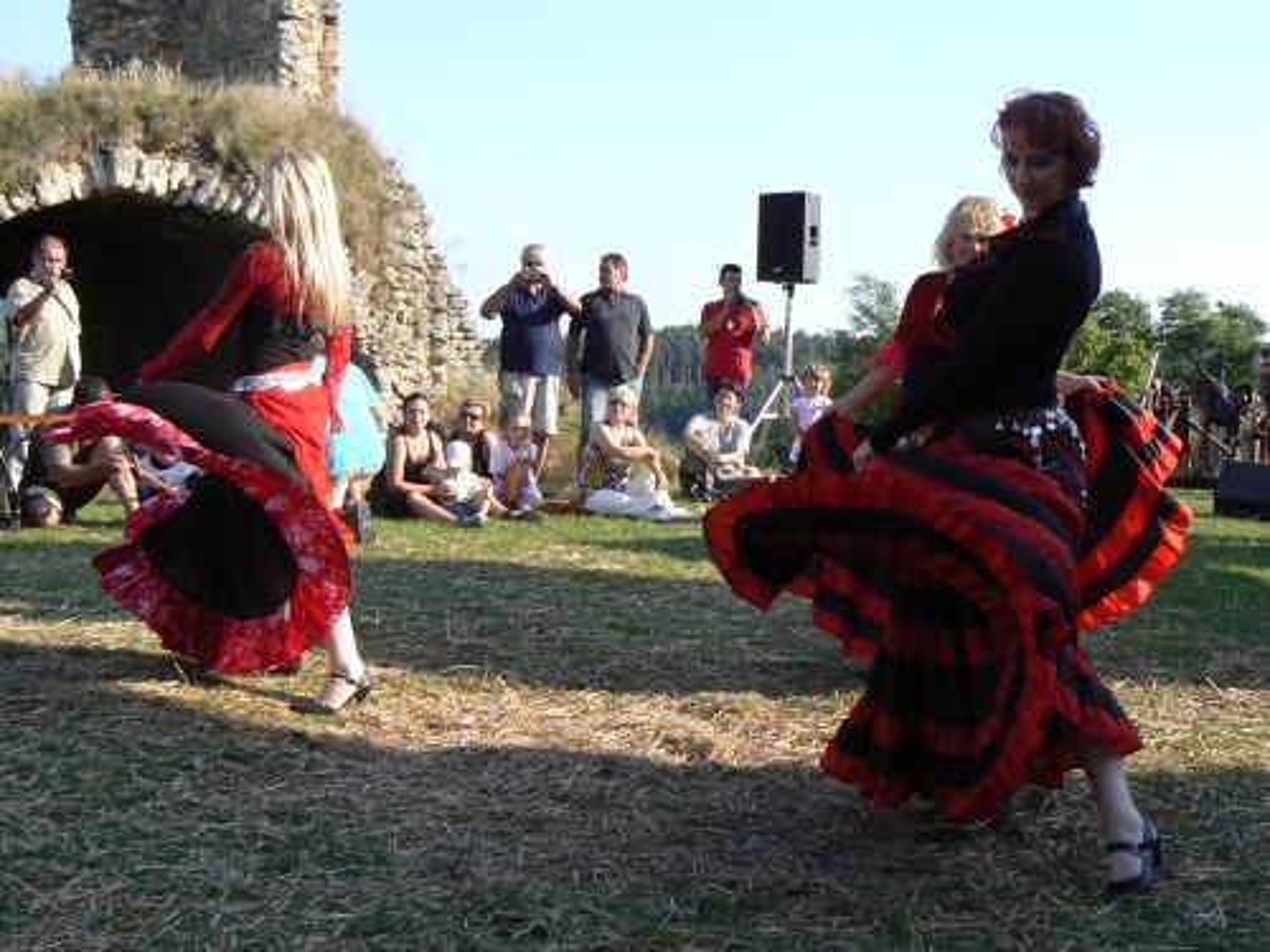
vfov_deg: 39.7
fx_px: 1321
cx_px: 635
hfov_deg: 51.4
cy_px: 476
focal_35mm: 36
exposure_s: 1/800
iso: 100
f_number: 3.6
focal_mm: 6
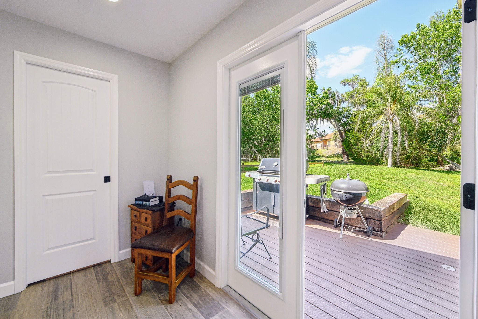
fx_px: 199
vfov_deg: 77.3
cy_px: 160
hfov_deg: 100.4
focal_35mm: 15
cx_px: 239
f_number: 8
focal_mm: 15
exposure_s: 1/160
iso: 400
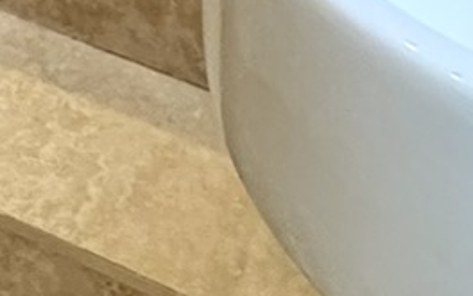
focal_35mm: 115
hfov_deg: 17.7
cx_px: 0
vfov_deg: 8.0
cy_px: -823
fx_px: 1482
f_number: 2.2
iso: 250
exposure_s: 1/100
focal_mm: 2.22
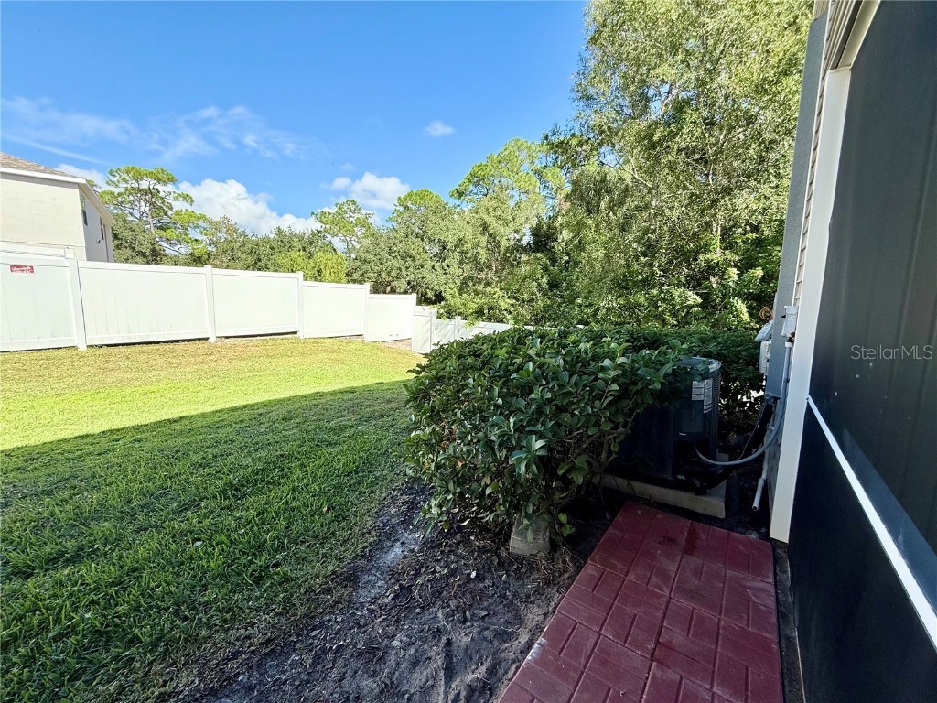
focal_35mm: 14
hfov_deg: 102.1
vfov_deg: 85.7
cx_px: 468
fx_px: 379
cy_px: 352
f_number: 2.2
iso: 64
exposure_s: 1/1312
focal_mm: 2.22
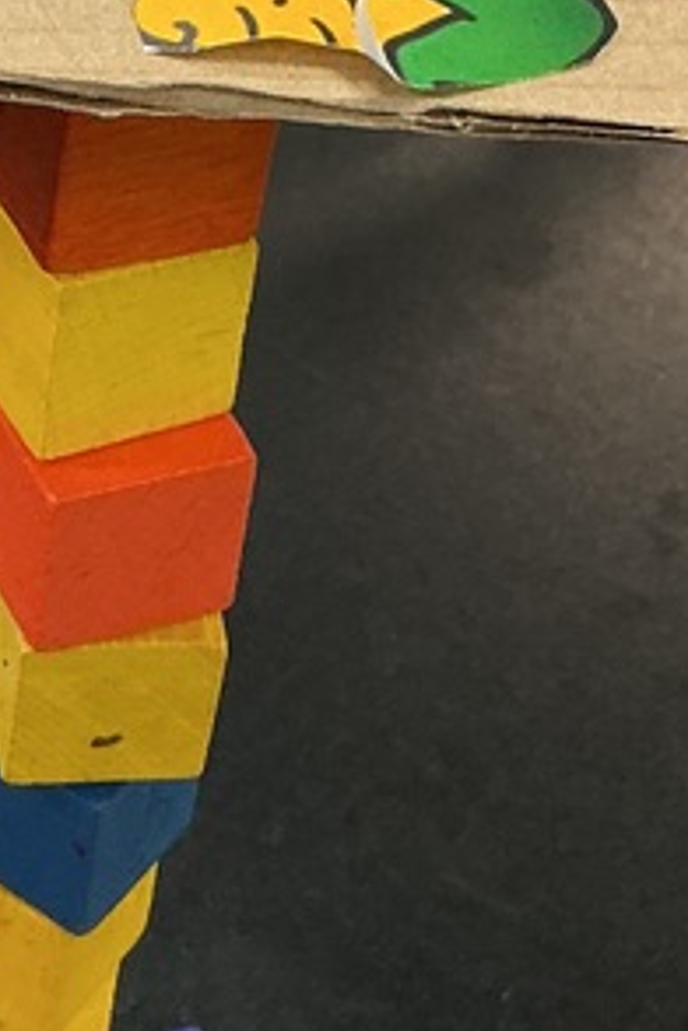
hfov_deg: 12.9
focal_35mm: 105
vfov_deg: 19.4
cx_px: 4
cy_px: 354
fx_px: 3010
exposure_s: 1/50
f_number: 1.8
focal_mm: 3
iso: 125
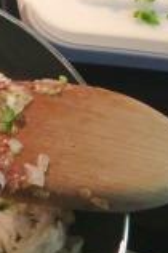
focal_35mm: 87
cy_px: 207
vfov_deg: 23.0
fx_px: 610
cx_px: -142
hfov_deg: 13.8
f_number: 2.4
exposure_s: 1/20
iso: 250
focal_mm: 4.13
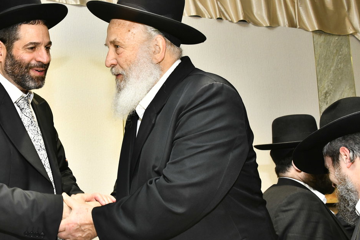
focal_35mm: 48
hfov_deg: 40.5
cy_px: 104
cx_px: 115
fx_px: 480
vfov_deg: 28.0
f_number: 7.1
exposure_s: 1/200
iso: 1600
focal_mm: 32
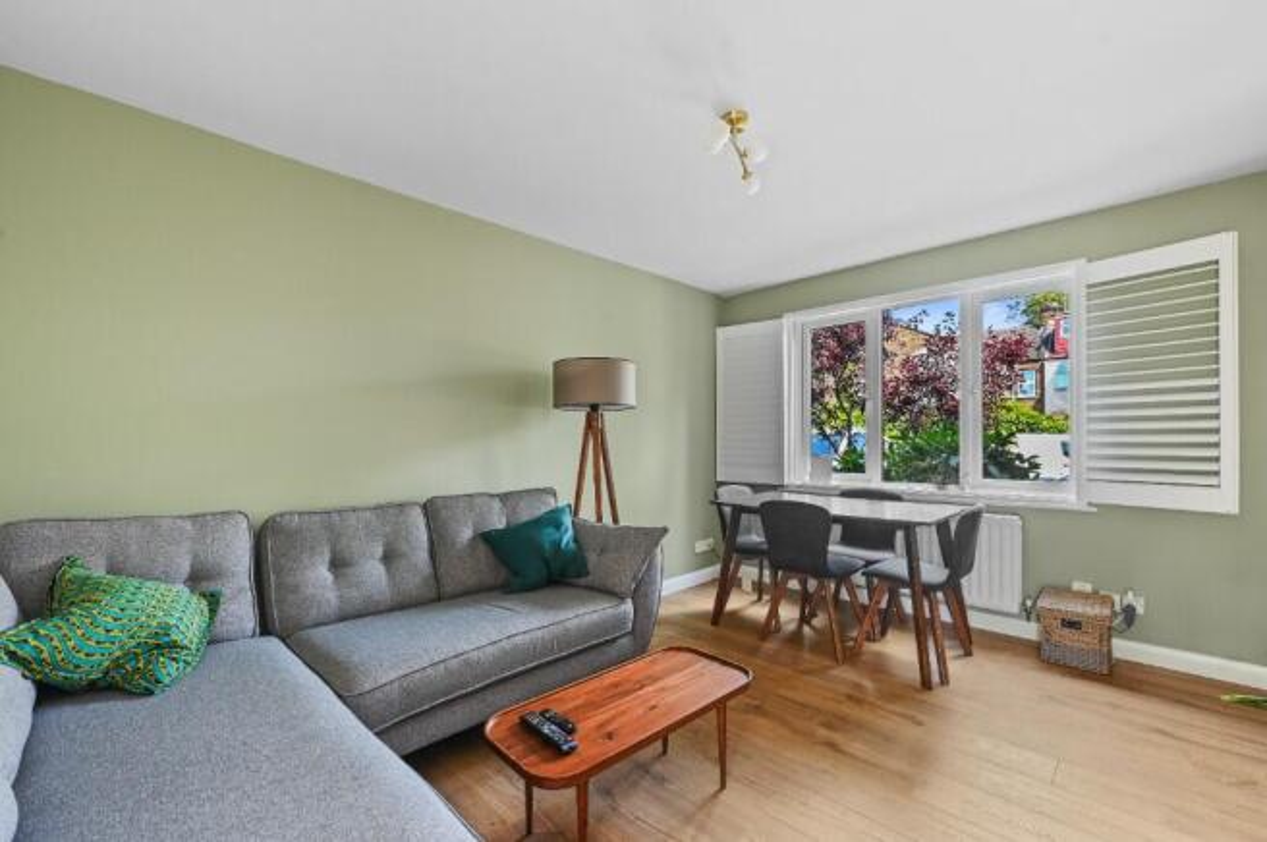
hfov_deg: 104.3
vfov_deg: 81.1
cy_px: 421
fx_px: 492
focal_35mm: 14
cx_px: 634
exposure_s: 2
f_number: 8
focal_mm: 14
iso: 400
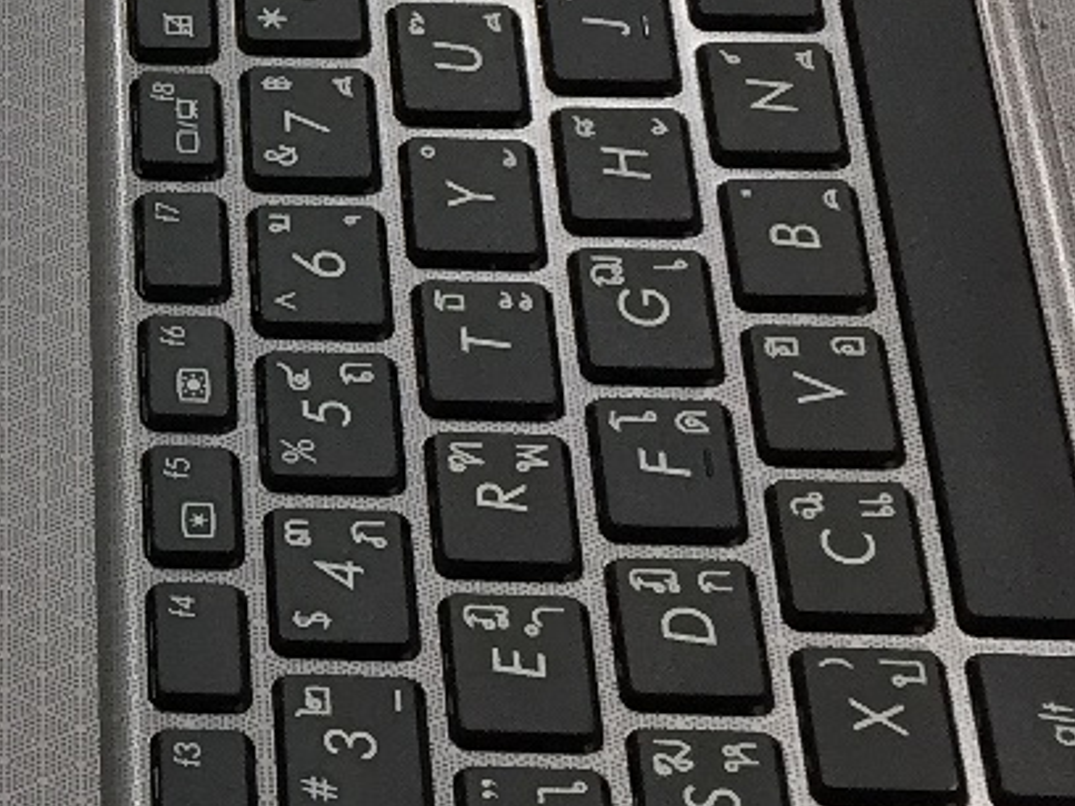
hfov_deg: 16.1
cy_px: 335
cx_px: -316
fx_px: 3602
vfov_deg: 12.8
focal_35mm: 116
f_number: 2.2
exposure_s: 1/33
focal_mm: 4.15
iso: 40
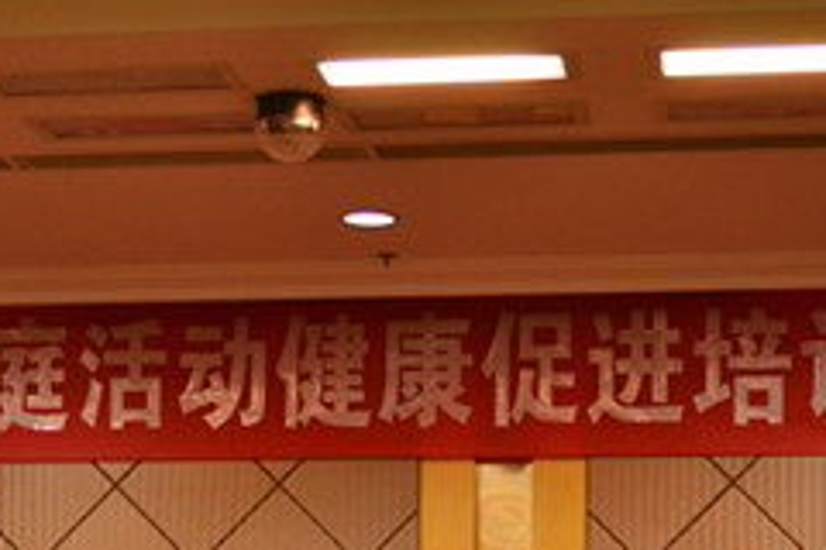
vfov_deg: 13.8
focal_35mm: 97
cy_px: 622
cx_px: 434
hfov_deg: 21.0
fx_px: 2225
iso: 800
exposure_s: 1/60
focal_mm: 26
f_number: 4
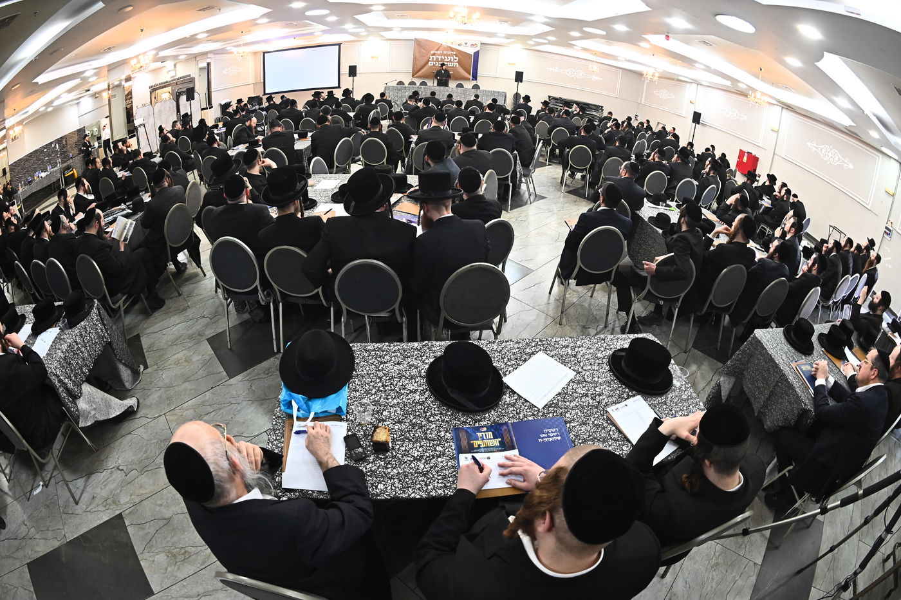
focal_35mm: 16
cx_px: 450
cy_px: 300
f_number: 5.6
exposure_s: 1/100
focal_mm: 16
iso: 2500
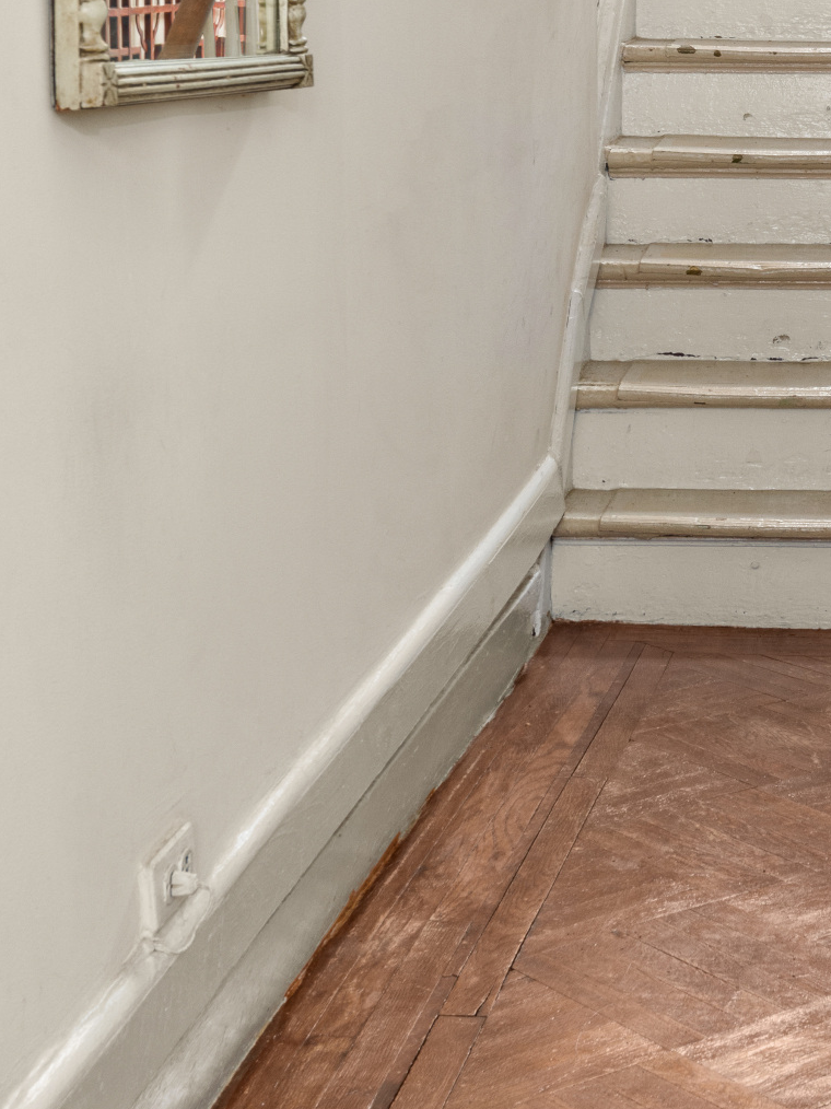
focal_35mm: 75
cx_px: 1020
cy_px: 115
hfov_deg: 18.4
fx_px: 2415
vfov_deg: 25.1
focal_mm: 26.5
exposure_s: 1.6
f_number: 11
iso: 400
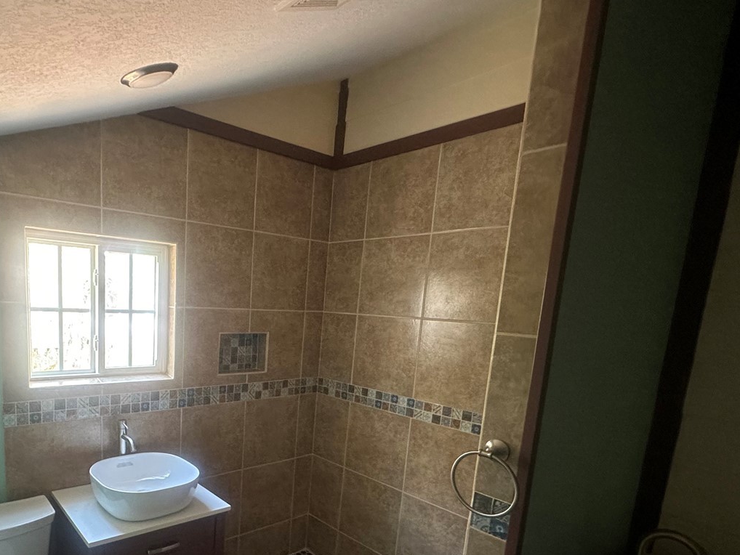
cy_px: 378
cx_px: 240
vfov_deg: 59.4
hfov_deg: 73.8
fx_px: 470
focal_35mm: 22
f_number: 2.2
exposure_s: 1/60
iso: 500
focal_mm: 2.22
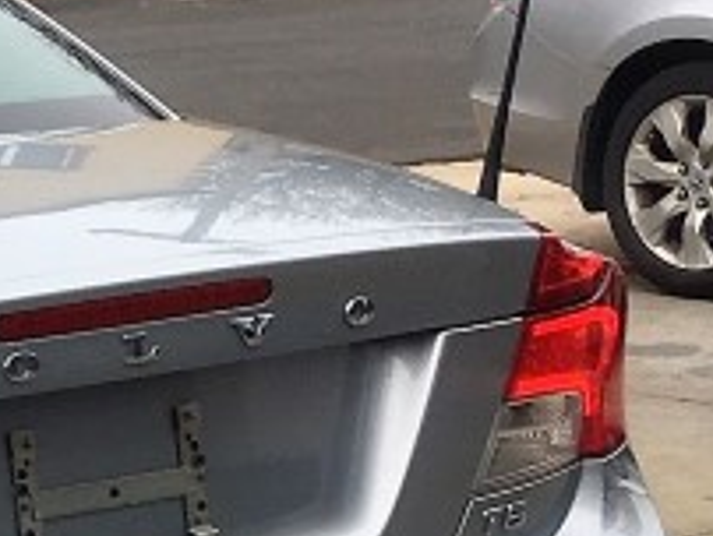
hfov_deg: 12.5
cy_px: 473
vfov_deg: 10.1
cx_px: -469
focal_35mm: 147
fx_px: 3031
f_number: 2.2
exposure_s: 1/377
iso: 25
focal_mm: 4.15
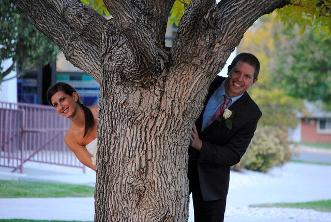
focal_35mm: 225
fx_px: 2071
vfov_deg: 6.1
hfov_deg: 9.1
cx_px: 166
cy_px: 111
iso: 1600
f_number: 5
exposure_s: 1/40
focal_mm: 150
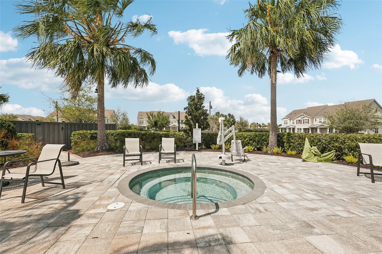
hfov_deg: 96.7
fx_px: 170
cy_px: 127
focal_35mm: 16
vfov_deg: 73.7
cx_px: 191
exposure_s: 1/1600
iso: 400
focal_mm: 16
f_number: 8
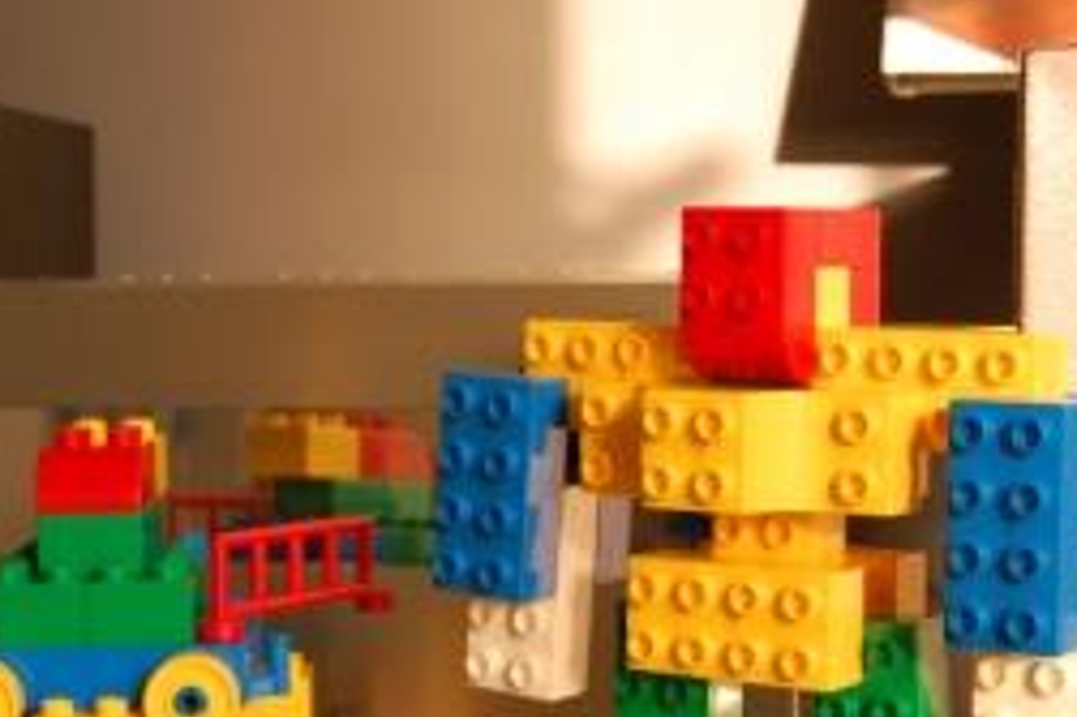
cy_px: 537
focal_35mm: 83
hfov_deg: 24.5
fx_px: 2478
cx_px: 519
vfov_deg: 16.4
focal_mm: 31
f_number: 4.5
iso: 400
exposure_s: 1/30
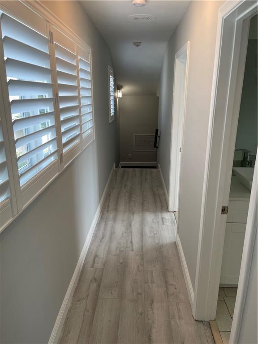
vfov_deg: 67.3
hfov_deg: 53.1
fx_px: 258
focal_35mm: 26
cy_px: 172
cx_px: 129
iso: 40
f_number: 1.6
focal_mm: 5.1
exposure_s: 1/120
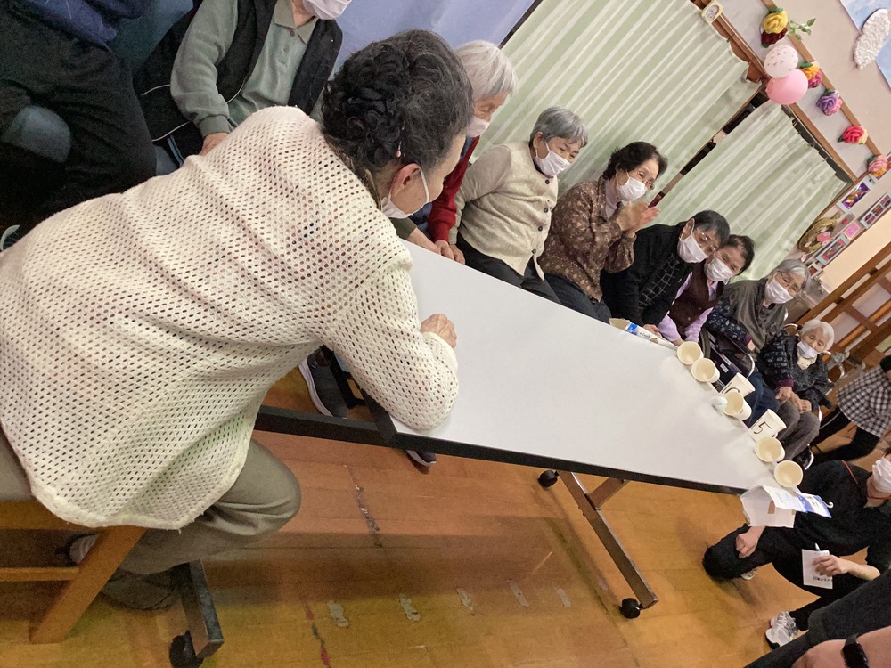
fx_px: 798
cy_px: 334
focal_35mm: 31
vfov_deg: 45.4
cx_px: 446
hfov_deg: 58.4
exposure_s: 1/60
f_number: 2.4
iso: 250
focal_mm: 3.3
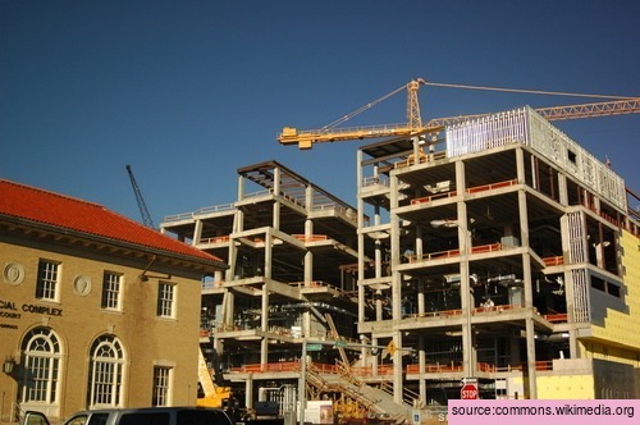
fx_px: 746
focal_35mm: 42
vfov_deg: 31.8
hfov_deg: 46.5
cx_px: 320
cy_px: 212
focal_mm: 28
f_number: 3.3
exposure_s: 1/6400
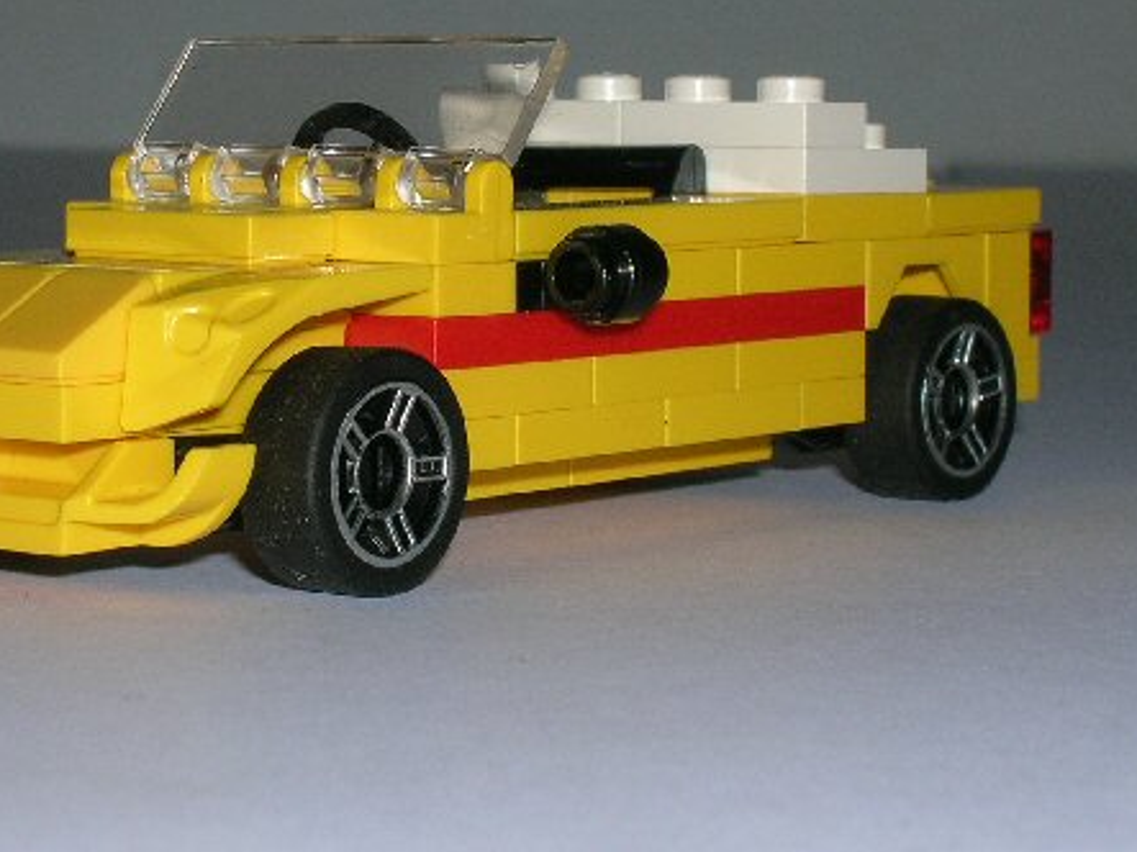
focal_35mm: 116
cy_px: 289
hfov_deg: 17.0
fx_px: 3809
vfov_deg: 12.7
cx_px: 439
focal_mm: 11
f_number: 6.4
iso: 50
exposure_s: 1/60.1
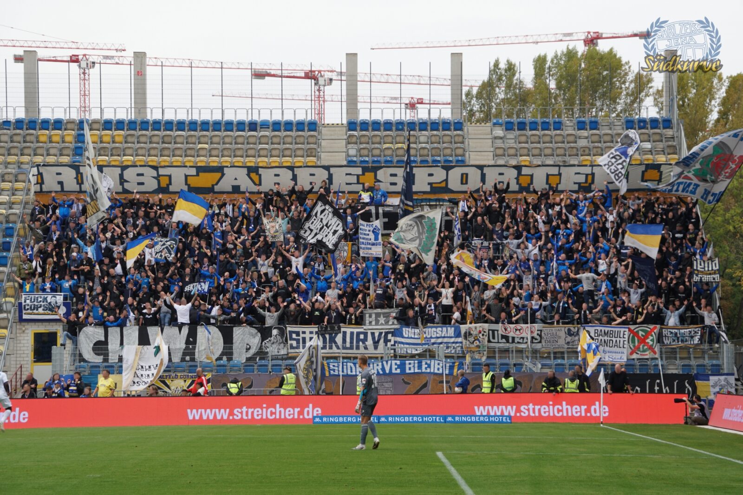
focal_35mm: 117
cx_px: 372
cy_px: 248
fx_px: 2415
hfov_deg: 17.5
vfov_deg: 11.7
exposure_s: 1/160
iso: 100
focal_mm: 78
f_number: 6.3
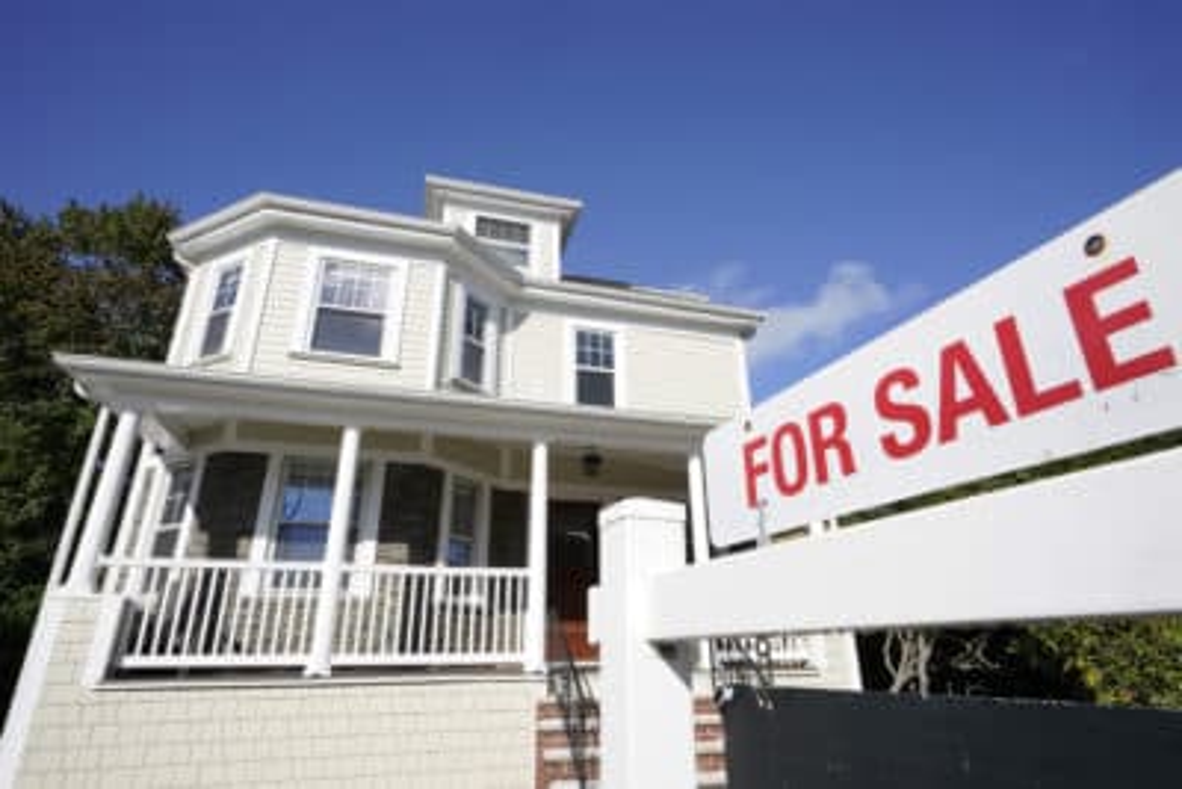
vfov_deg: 64.6
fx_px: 624
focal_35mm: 19
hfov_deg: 86.9
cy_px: 394
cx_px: 591
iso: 800
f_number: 22
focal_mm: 19
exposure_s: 1/250
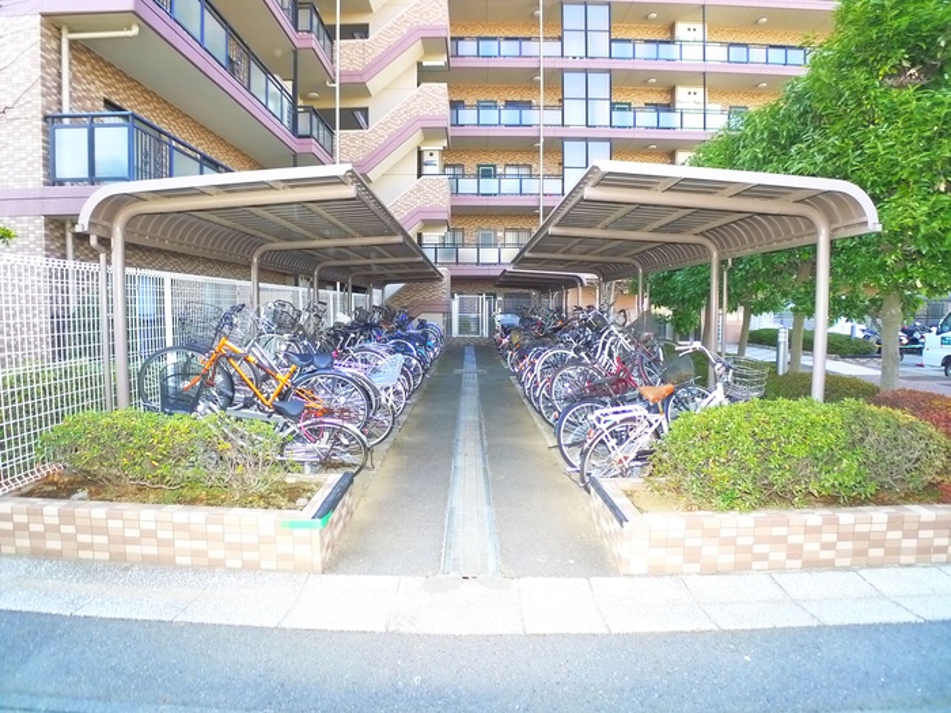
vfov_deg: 56.8
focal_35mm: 24
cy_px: 356
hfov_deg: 71.6
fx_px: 659
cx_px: 476
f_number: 2
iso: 400
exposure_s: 1/125
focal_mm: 5.1
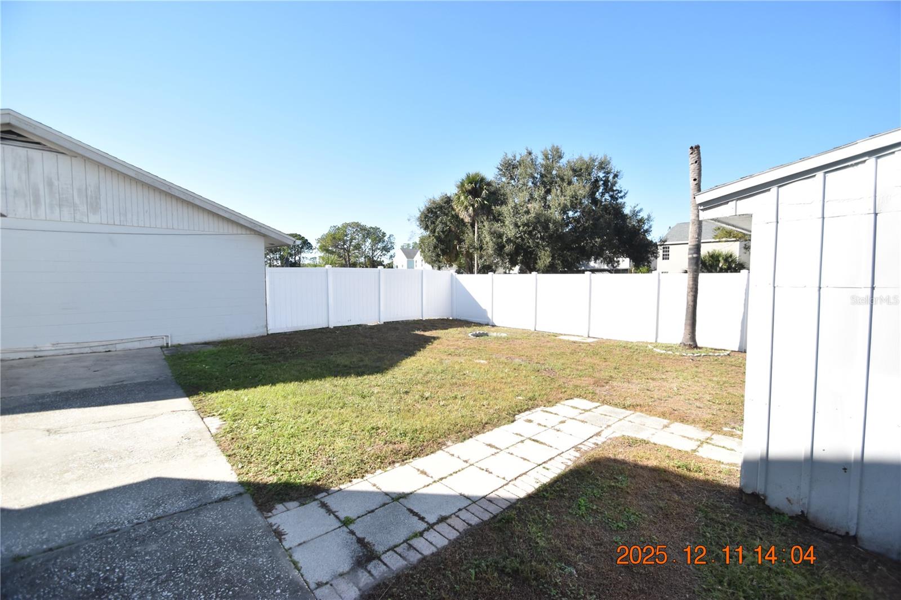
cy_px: 300
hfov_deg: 100.4
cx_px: 450
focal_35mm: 15
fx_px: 375
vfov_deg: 77.3
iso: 800
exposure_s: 1/3000
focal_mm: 10
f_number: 3.5
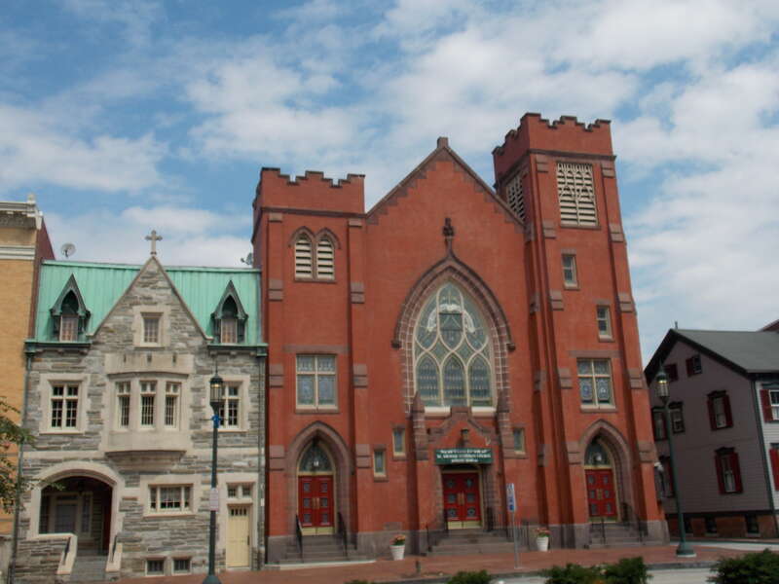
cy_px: 292
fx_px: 765
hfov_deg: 54.0
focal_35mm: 34
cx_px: 390
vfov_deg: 41.8
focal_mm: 6.1
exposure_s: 1/1000
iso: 80
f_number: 3.4
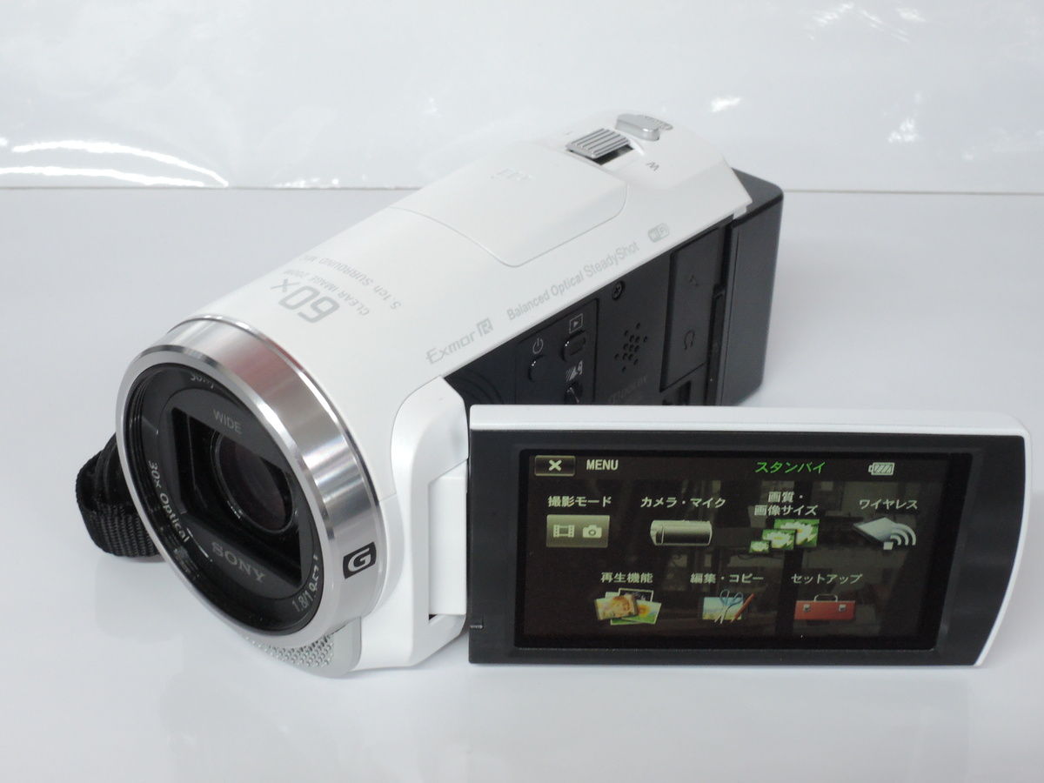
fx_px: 1810
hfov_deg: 32.2
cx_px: 522
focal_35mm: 60
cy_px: 392
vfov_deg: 24.4
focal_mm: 12.8
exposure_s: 1/25
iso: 800
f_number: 7.3
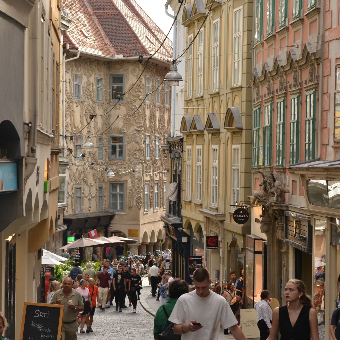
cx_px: 103
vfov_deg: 13.3
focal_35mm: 131
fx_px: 1456
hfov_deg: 13.3
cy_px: 170
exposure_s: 1/200
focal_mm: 68
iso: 400
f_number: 7.1
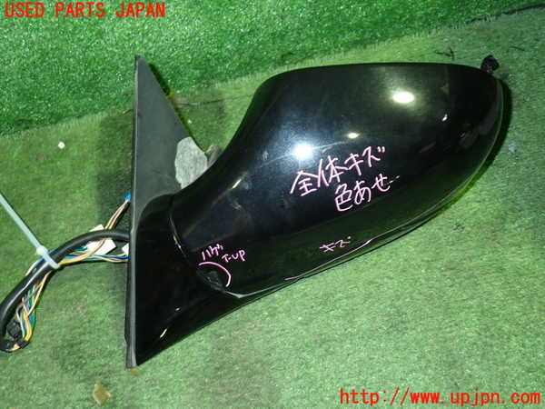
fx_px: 567
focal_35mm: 36
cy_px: 204
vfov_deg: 39.7
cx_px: 272
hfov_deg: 51.4
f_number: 2.5
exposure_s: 1/40
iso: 200
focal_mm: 6.37
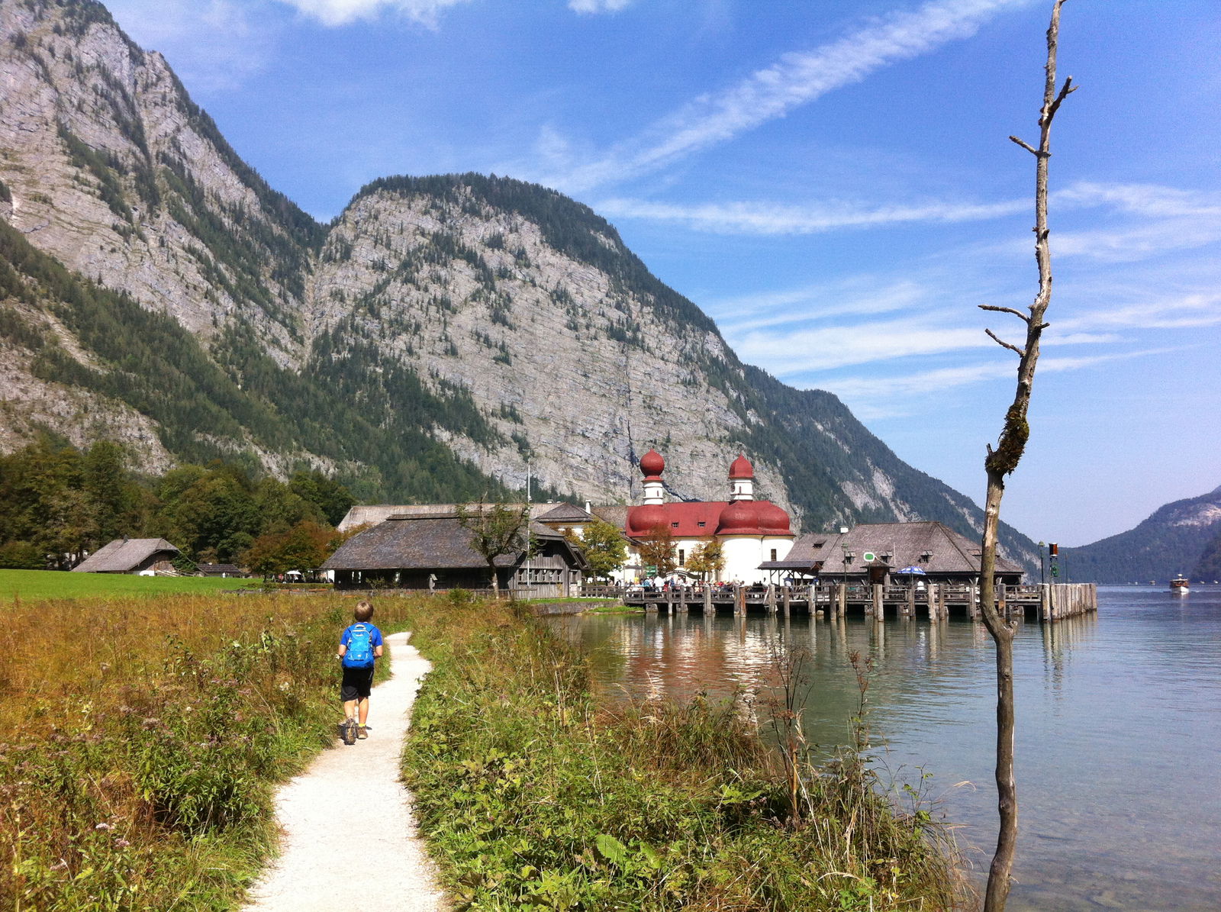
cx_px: 610
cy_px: 456
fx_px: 1233
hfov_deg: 52.7
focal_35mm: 35
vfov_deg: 40.6
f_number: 2.8
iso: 80
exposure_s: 1/1207
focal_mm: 3.85
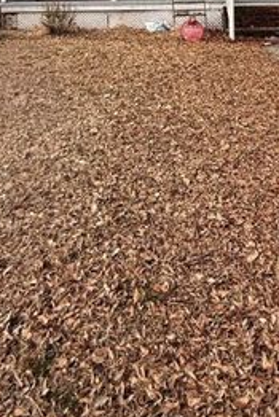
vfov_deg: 40.4
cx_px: 195
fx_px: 430
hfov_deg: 35.5
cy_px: -55
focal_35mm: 37
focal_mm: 2.22
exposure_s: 1/1167
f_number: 2.2
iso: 50
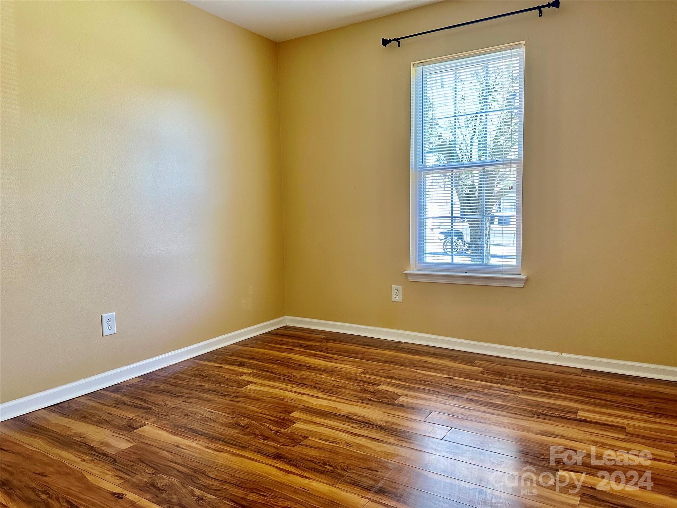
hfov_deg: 71.6
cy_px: 254
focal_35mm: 24
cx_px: 338
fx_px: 469
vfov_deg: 56.8
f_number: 1.78
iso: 200
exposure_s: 1/60
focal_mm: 6.86
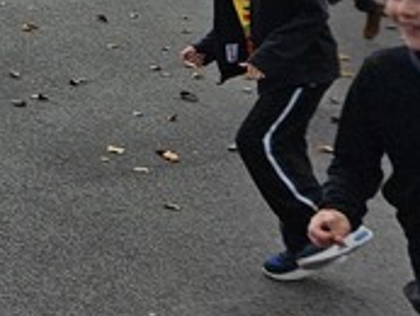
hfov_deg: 12.6
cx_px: -435
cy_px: -158
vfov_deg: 10.5
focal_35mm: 136
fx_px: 1651
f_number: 1.8
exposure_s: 1/2812
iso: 25
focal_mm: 5.4
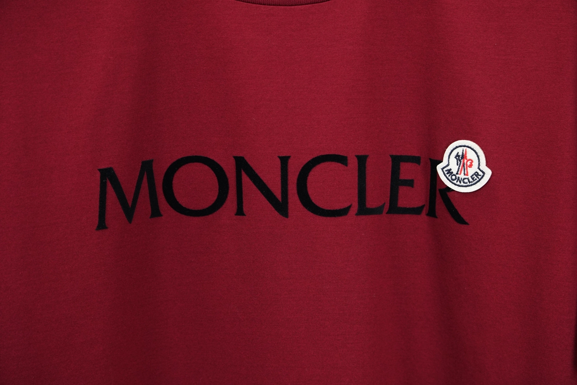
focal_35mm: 105
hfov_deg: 19.5
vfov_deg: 13.0
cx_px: 288
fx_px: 1683
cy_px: 192
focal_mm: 70
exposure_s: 1/125
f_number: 4
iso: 1250
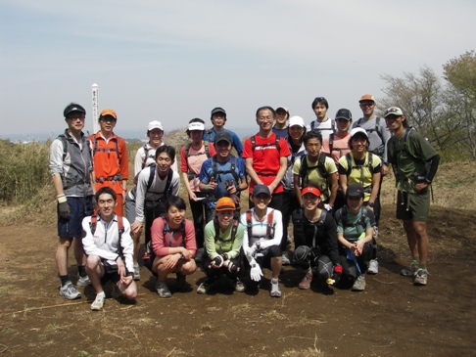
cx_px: 238
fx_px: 523
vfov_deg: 37.8
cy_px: 178
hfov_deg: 49.0
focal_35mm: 38
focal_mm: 6.3
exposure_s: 1/200
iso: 50
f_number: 6.6
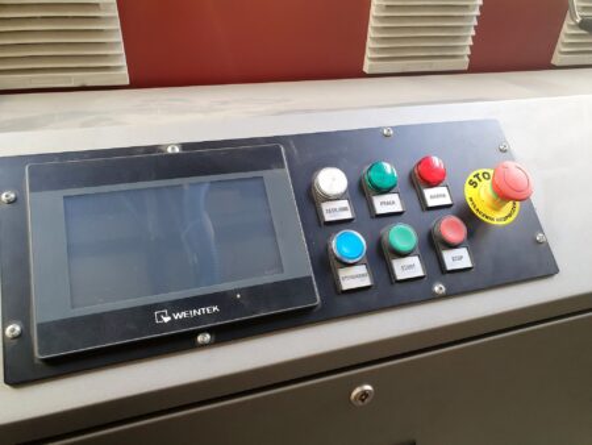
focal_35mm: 26
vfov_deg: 53.1
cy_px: 222
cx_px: 296
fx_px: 445
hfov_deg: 67.3
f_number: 2.4
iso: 400
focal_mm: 4.32
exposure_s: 1/50
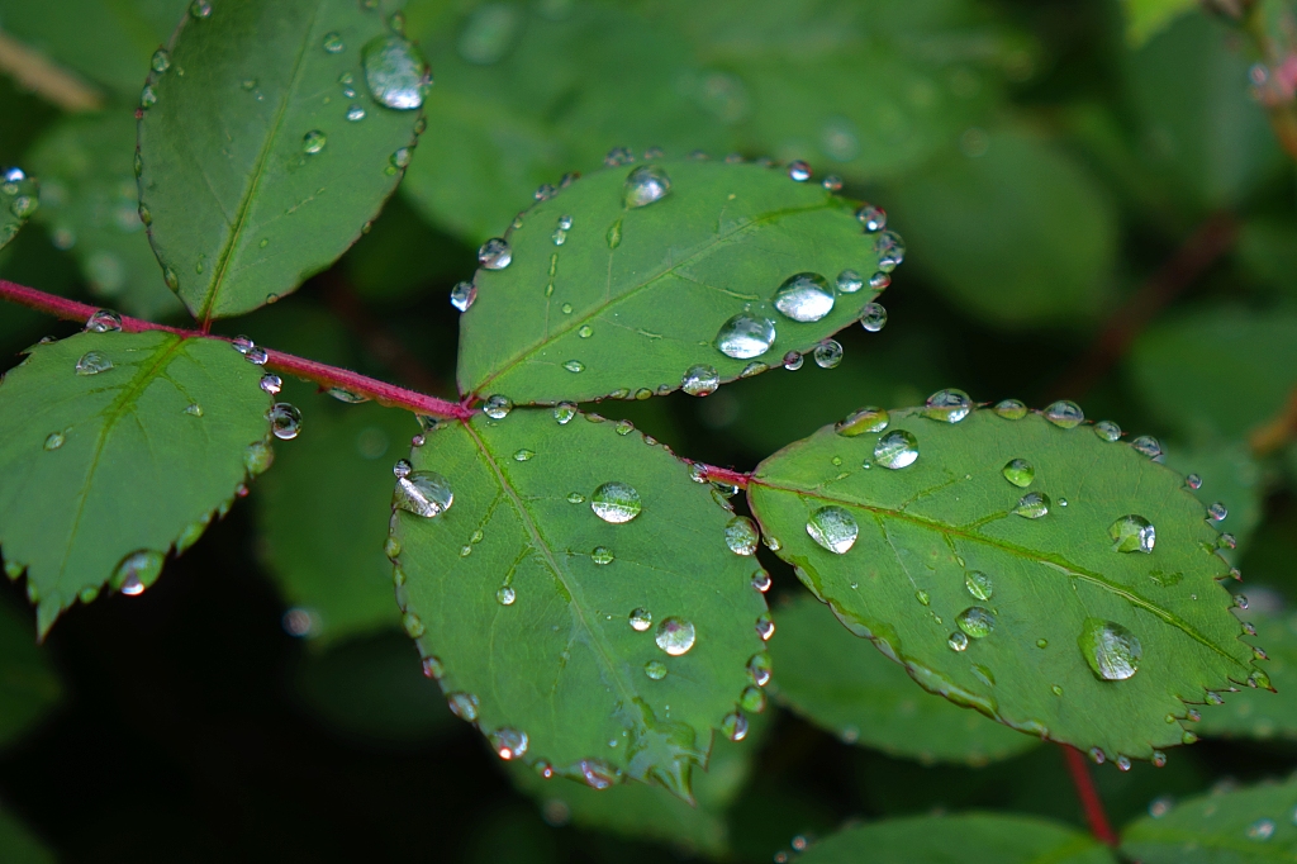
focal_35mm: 102
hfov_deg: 20.0
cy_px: 432
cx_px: 648
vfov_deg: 13.4
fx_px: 3673
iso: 100
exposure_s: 1/125
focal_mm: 37.54
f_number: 2.8
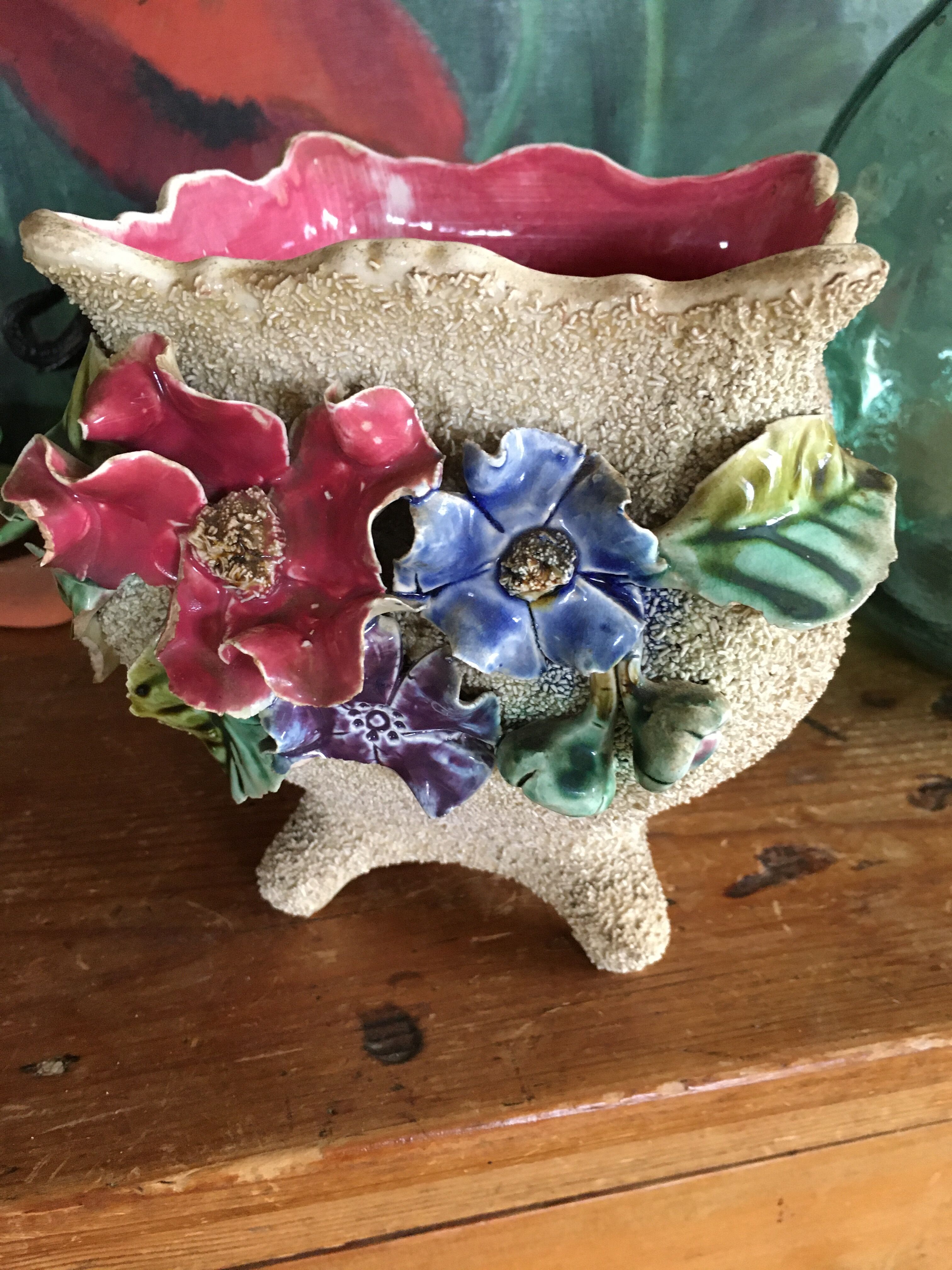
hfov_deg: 48.2
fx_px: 1063
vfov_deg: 61.7
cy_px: 635
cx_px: 476
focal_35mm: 29
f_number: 2.2
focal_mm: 4.15
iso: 200
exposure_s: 1/25
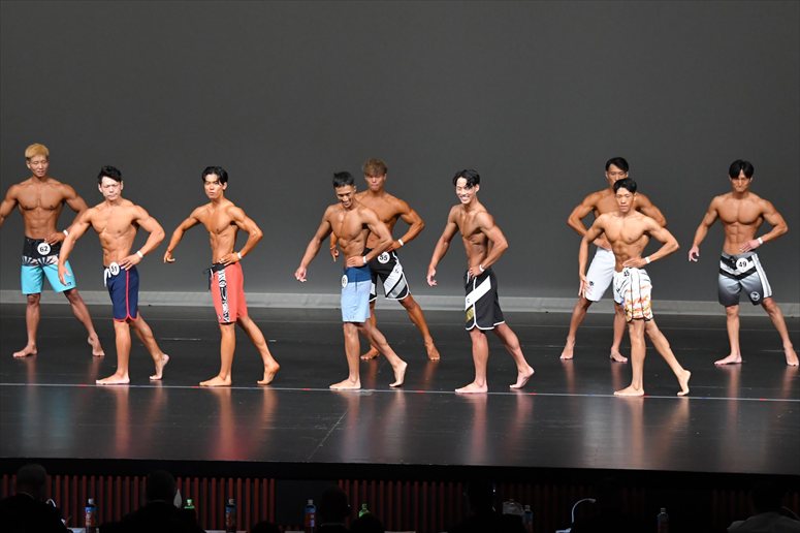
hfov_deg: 13.7
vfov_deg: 9.1
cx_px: 400
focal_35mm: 150
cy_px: 266
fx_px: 3332
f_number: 5.6
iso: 4000
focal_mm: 100
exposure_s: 1/400
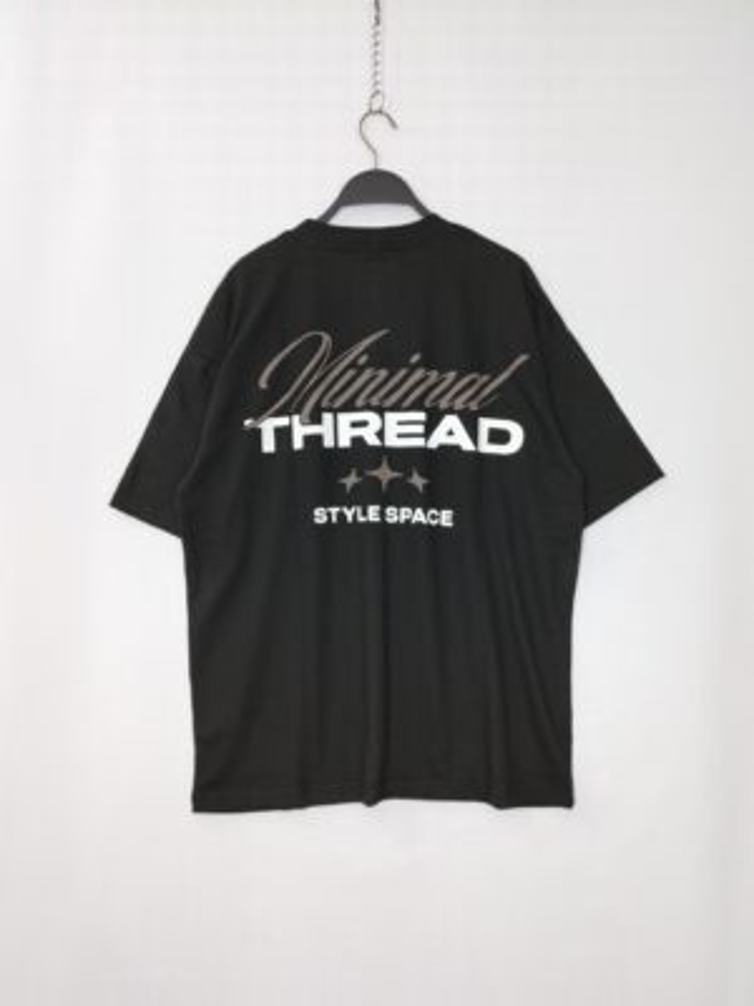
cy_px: 503
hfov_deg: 49.7
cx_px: 377
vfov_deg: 63.4
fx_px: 813
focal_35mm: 28
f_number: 1.8
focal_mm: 4.27
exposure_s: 1/15
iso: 100
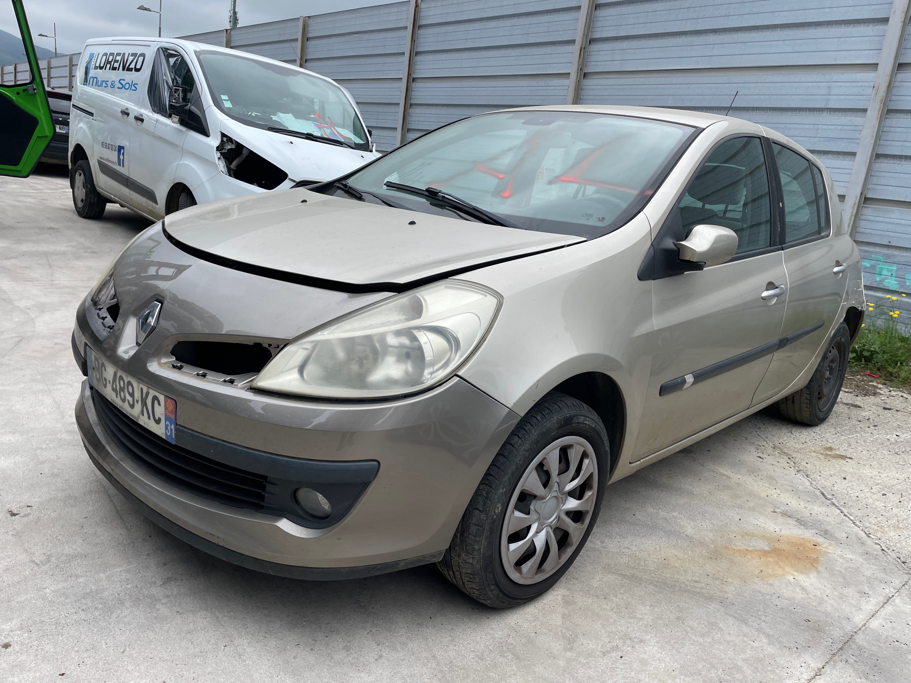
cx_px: 456
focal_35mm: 26
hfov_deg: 67.3
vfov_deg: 53.1
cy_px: 342
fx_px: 684
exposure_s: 1/2304
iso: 32
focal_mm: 4.2
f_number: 1.6
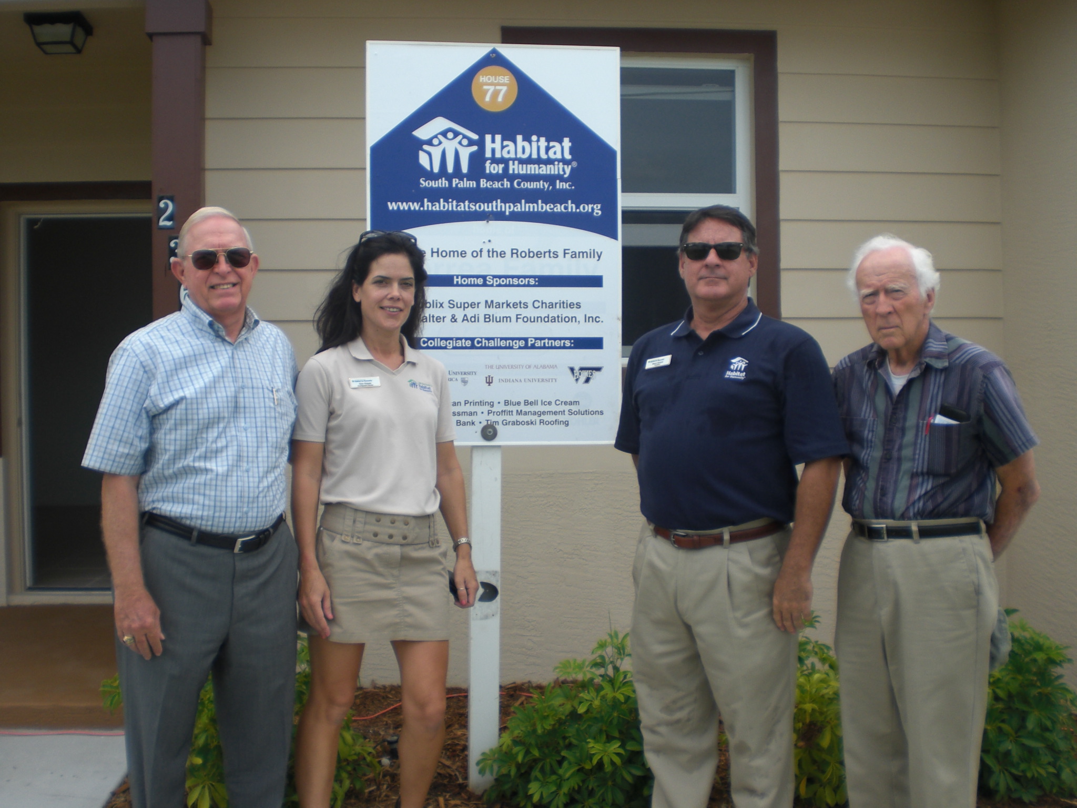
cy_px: 404
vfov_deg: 37.7
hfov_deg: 49.0
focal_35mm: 38
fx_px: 1182
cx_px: 538
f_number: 3.1
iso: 50
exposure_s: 1/500
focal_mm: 6.3
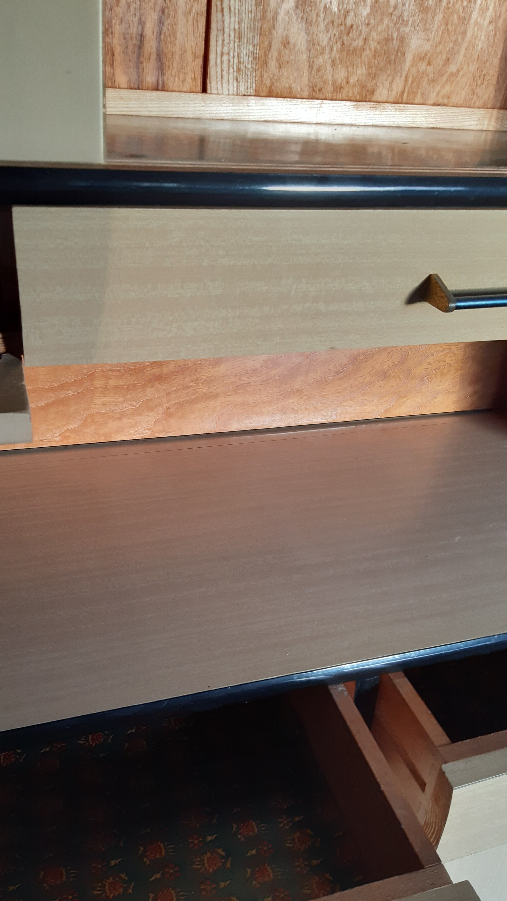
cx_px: 244
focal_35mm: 29
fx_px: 693
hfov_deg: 40.2
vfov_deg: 66.1
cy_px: 450
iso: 64
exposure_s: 1/50
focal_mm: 3.92
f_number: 1.7
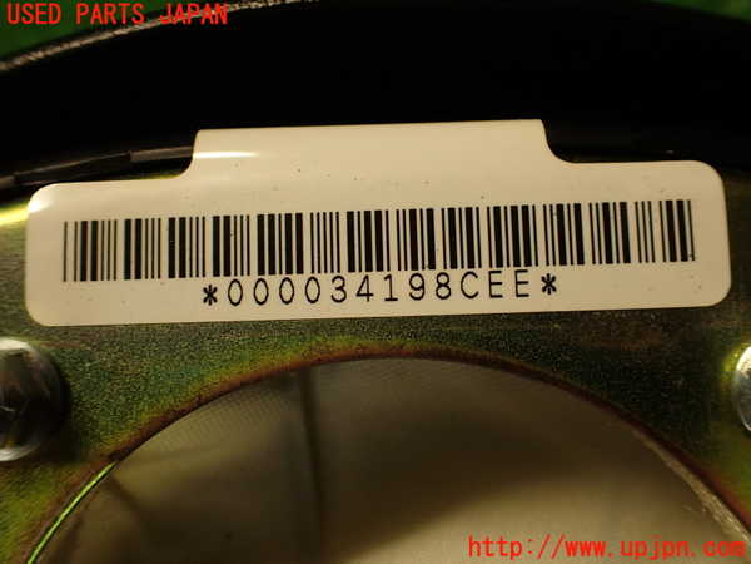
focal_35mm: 32
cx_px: 376
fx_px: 694
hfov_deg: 56.8
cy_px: 282
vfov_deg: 44.2
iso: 200
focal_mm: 5.79
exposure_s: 1/50
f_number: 2.4
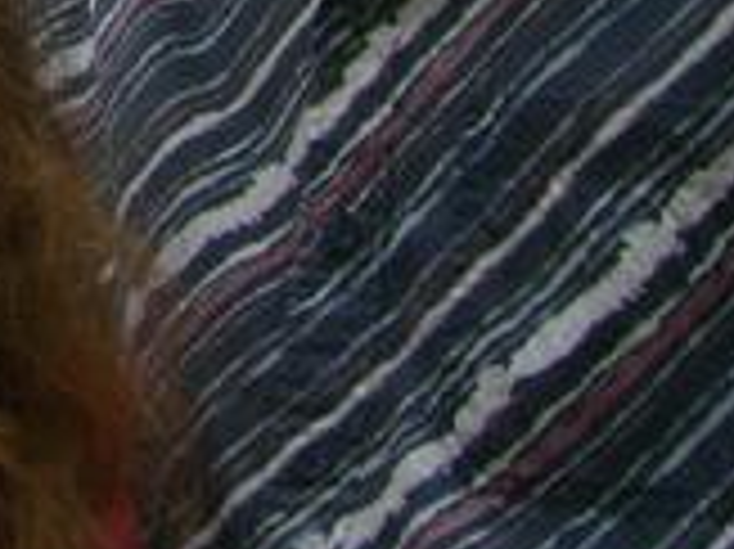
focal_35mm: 149
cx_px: -536
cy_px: -328
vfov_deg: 9.6
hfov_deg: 12.3
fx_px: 3157
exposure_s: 1/100
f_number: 2.7
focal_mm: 6.2
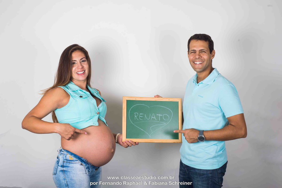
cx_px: 141
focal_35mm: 50
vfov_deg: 27.0
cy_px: 94
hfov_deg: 39.6
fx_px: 392
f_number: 10
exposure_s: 1/200
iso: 50
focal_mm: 50
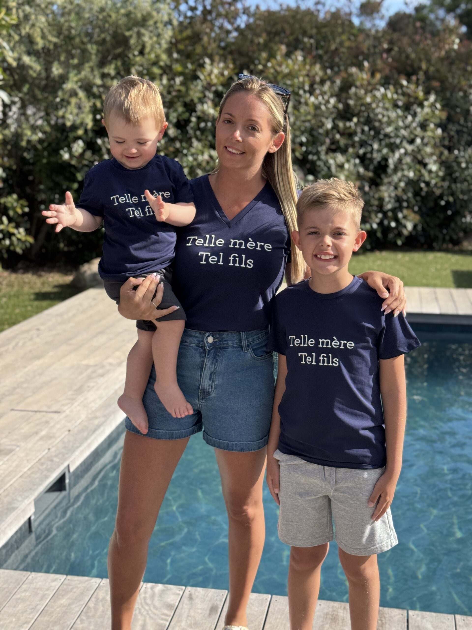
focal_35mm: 48
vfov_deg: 39.7
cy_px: 315
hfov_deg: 30.3
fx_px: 873
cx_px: 236
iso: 64
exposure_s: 1/2513
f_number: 1.78
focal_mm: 6.76
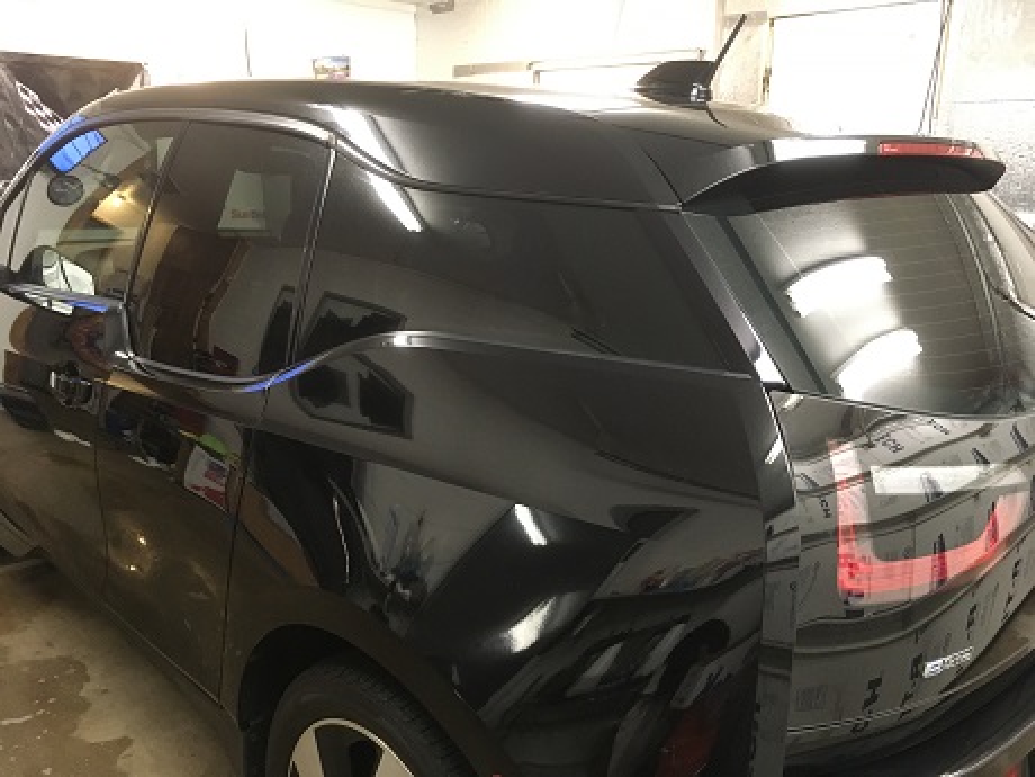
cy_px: 388
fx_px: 867
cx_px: 518
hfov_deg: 61.7
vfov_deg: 48.2
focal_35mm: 29
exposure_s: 1/30
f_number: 2.2
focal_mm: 4.15
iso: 200
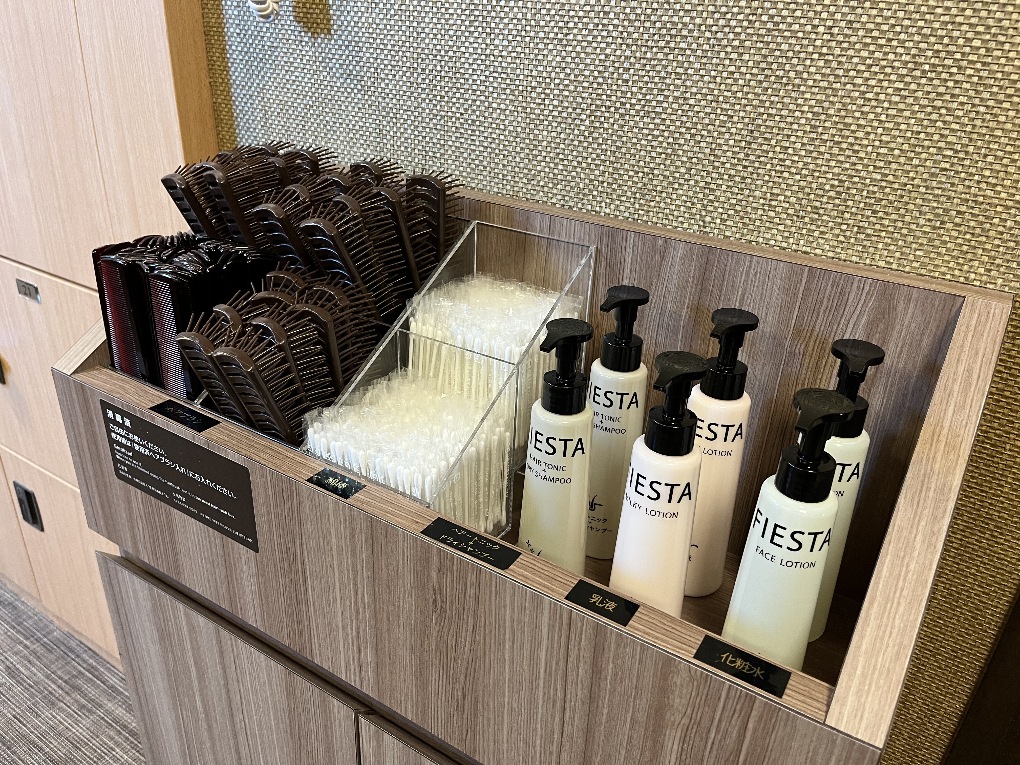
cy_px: 382
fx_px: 766
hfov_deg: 67.3
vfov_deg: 53.1
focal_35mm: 26
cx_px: 510
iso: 250
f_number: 1.6
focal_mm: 5.1
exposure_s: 1/60
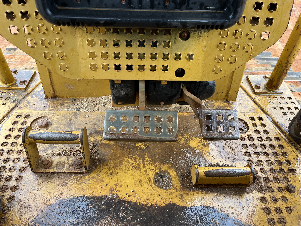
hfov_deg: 67.3
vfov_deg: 53.1
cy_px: 113
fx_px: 226
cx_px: 150
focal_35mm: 26
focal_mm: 5.1
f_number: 1.6
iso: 50
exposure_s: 1/122
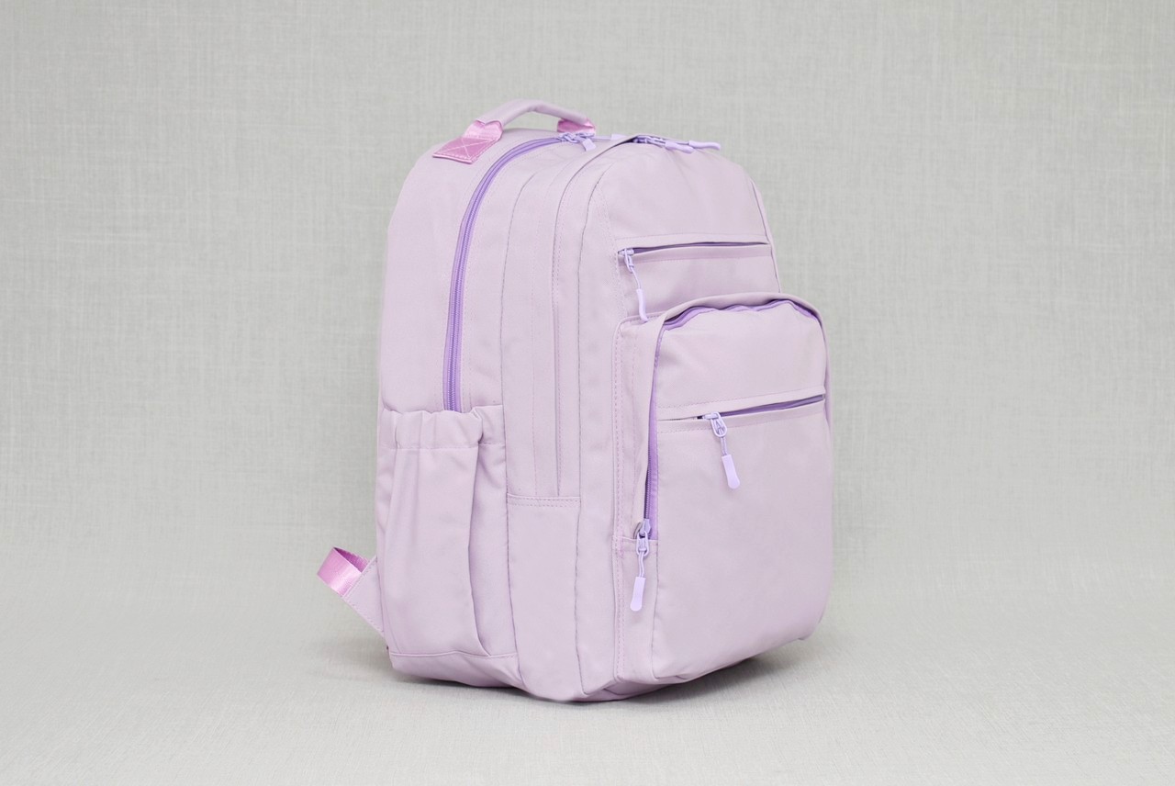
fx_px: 2254
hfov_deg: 29.2
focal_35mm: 69
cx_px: 588
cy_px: 393
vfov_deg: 19.8
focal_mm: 46
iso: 100
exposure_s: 1/60
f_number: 5.6
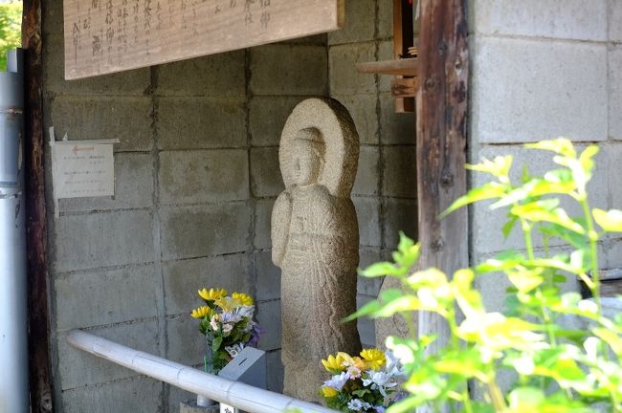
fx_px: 915
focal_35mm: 53
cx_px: 311
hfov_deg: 37.6
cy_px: 206
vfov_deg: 25.5
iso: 200
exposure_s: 1/125
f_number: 4
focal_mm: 35
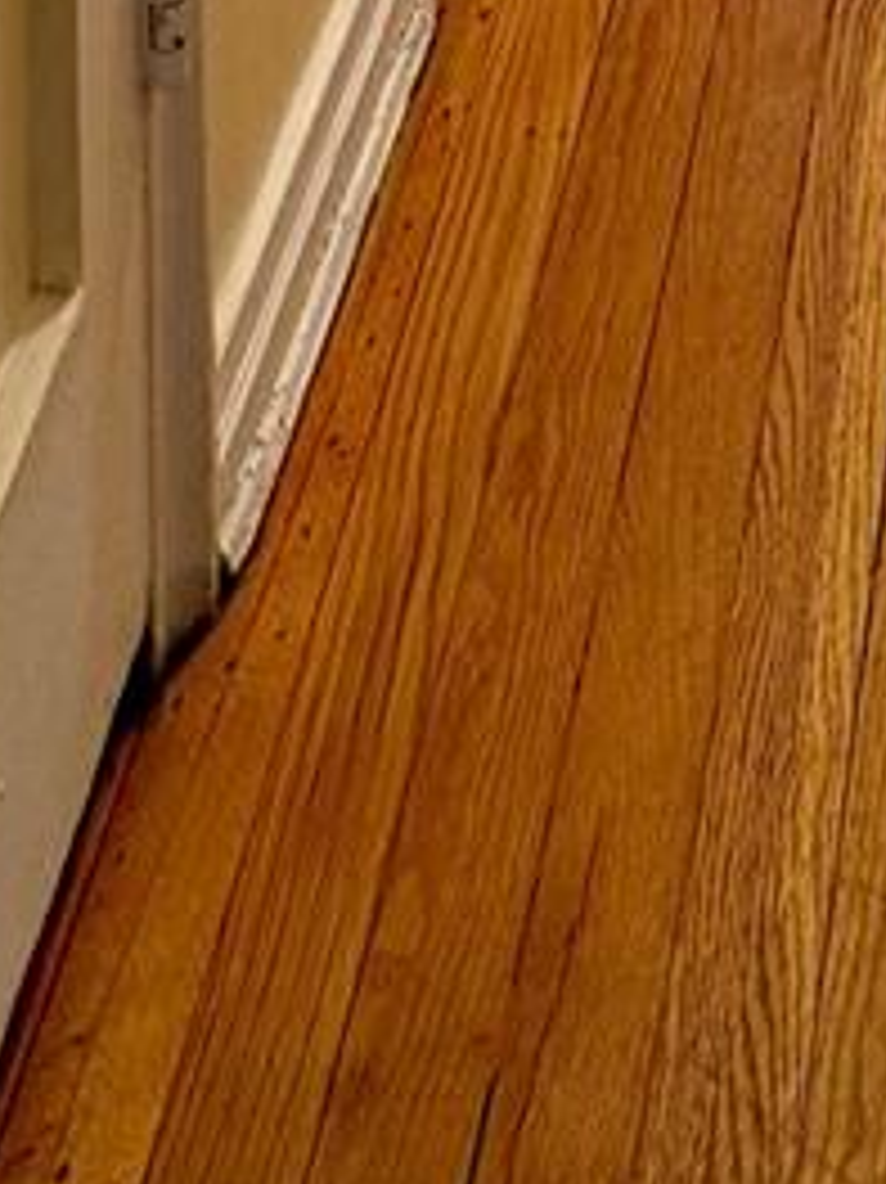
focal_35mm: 140
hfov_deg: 10.3
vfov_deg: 10.9
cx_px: 1300
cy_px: -2003
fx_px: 4782
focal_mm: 6.76
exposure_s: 1/60
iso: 200
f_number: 1.78
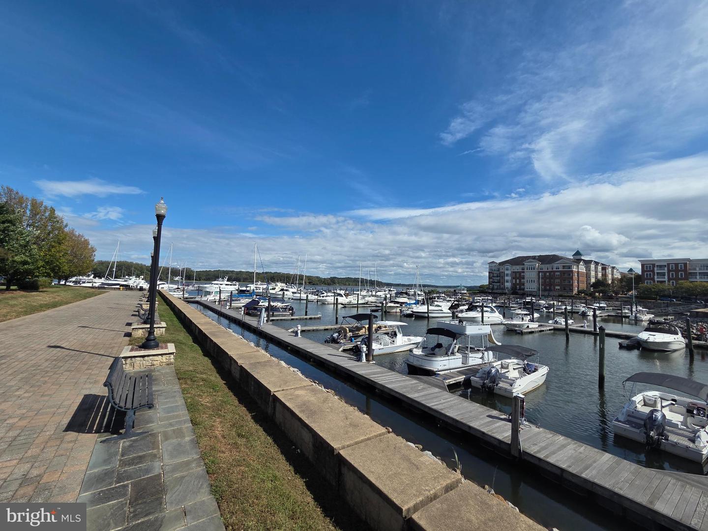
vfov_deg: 89.9
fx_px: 266
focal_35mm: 13
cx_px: 354
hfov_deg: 106.2
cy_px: 266
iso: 50
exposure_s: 1/3117
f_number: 2.2
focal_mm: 2.2
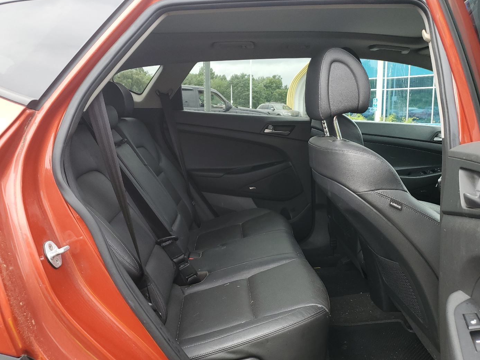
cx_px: 260
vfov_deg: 46.8
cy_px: 175
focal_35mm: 30
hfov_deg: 59.9
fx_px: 416
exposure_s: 1/294
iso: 50
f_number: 1.5
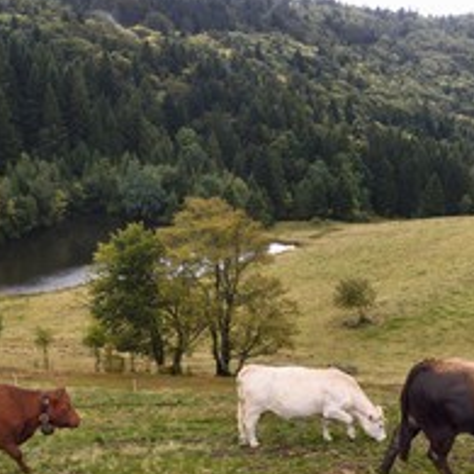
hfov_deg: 32.1
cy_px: 267
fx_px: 821
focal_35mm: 53
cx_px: 294
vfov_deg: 32.2
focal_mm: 29
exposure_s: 1/200
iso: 800
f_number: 8
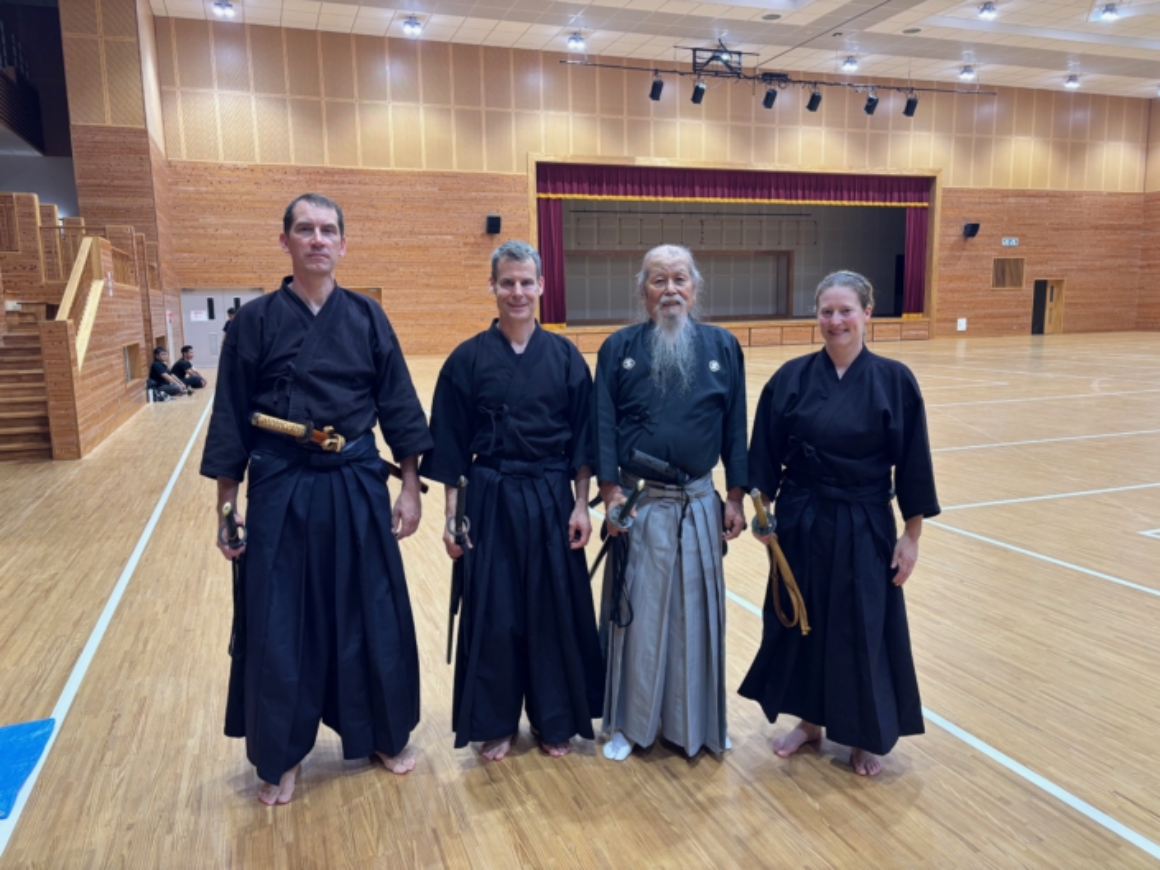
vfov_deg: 53.1
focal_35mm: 26
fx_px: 871
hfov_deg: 67.3
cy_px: 435
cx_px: 580
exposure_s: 1/60
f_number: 1.6
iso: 100
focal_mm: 5.96
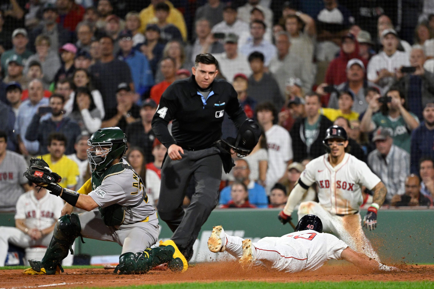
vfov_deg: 4.0
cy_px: 144
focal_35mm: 340
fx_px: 4099
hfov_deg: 6.1
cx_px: 217
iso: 5000
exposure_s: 1/2000
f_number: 4
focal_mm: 340
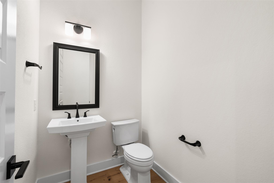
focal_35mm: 16
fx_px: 122
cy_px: 92
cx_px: 137
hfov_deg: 96.7
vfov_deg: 73.7
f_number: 9
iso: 400
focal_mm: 16
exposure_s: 1/1.67
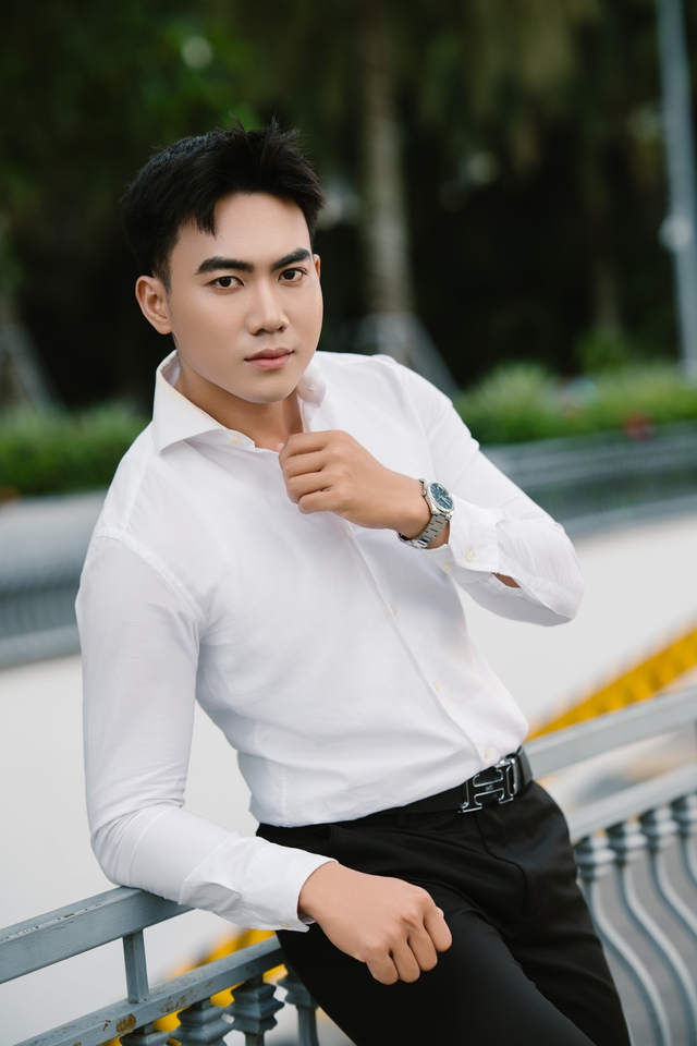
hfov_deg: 16.1
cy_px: 523
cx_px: 348
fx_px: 2468
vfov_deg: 23.9
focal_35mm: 85
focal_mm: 85
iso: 125
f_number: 2.5
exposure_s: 1/800
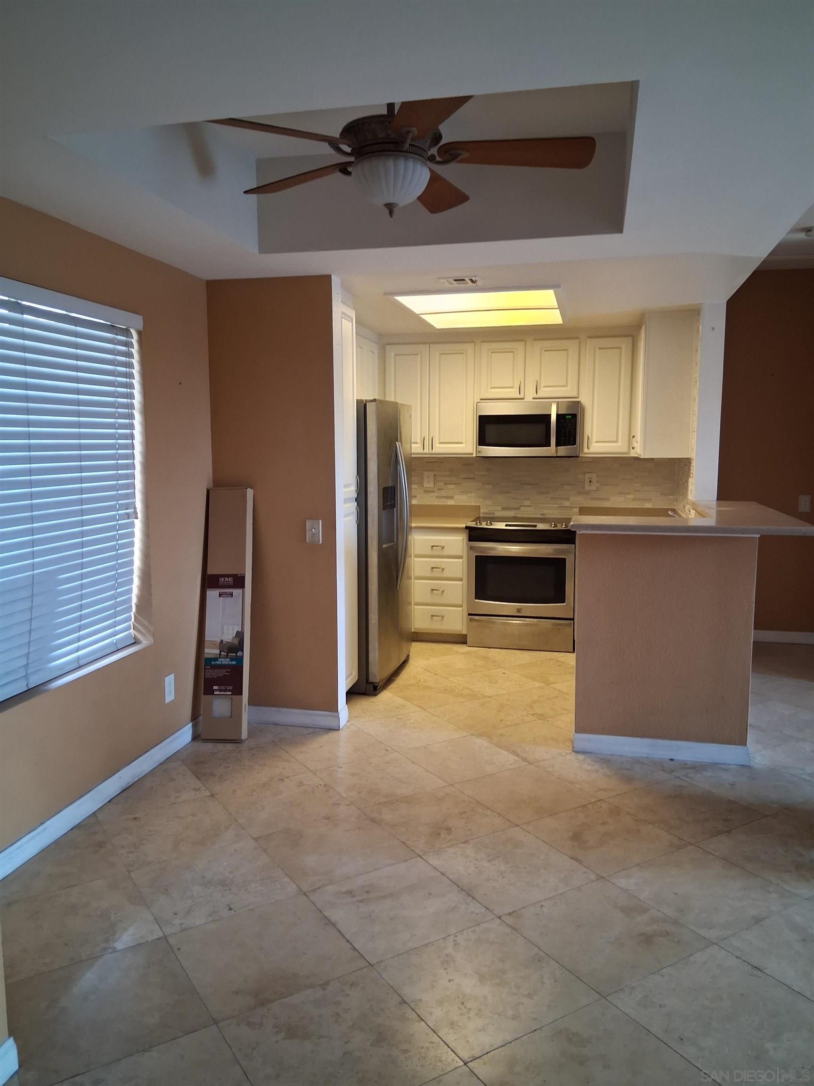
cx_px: 407
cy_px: 543
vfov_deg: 67.3
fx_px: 815
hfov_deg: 53.1
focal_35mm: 26
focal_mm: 3.98
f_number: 1.8
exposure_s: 1/40
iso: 400
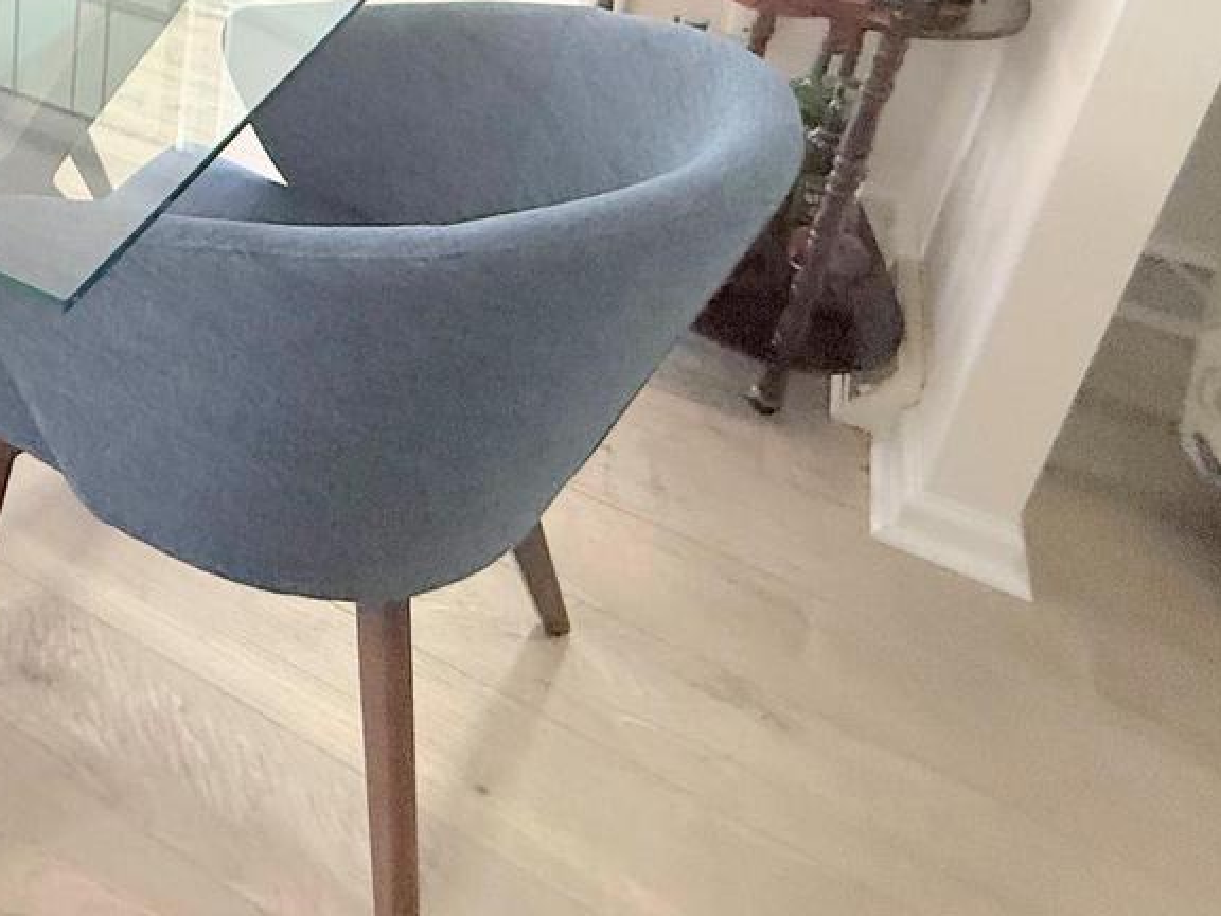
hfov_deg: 44.1
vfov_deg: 35.6
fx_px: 1235
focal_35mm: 35
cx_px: -25
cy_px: -59
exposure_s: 1/87
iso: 320
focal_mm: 2.22
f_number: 2.2
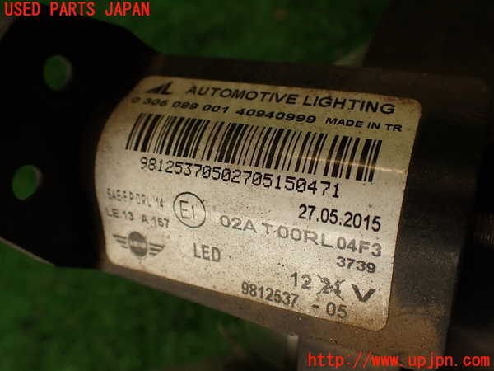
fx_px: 457
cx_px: 247
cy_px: 186
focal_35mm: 32
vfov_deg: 44.2
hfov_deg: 56.8
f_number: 3.2
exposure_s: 1/60
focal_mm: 5.79
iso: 100
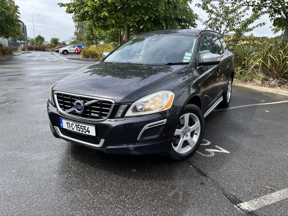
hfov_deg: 67.3
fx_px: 216
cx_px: 144
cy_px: 108
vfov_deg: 53.1
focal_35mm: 26
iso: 50
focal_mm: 5.96
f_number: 1.6
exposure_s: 1/1381
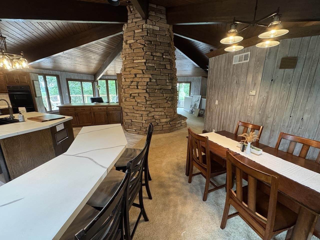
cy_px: 120
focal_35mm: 14
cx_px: 160
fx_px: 129
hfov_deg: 102.1
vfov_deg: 85.7
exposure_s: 1/60
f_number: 2.2
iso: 500
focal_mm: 2.22
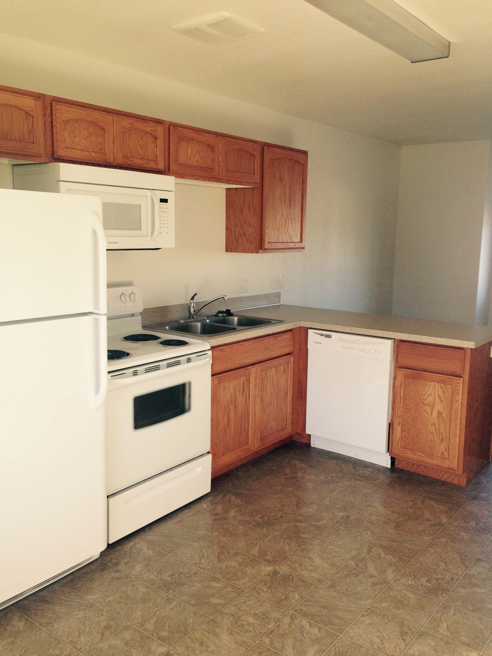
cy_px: 328
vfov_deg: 55.4
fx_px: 625
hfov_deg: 42.9
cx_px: 246
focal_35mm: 33
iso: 64
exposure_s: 1/120
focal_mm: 4.12
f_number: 2.4
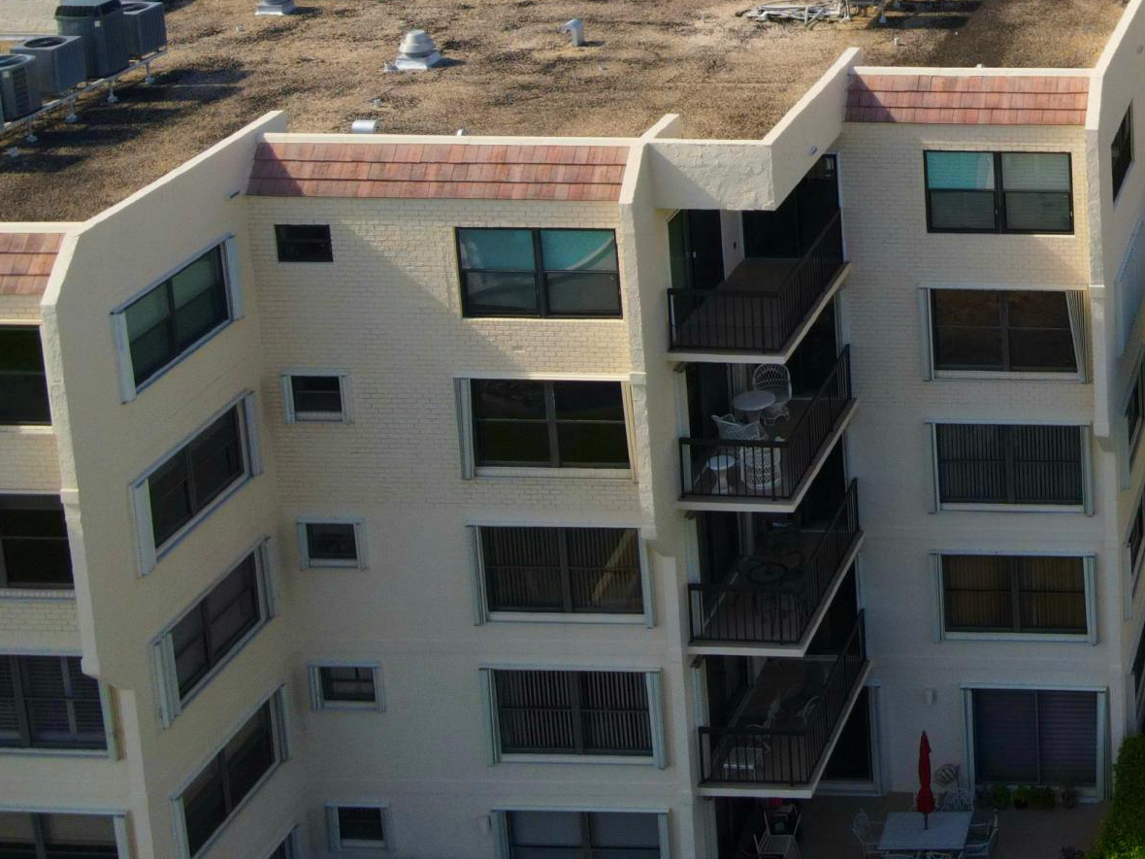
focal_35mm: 61
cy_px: -177
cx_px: 1367
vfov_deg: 22.2
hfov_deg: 27.8
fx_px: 2018
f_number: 2.8
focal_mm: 4.5
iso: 100
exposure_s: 1/640
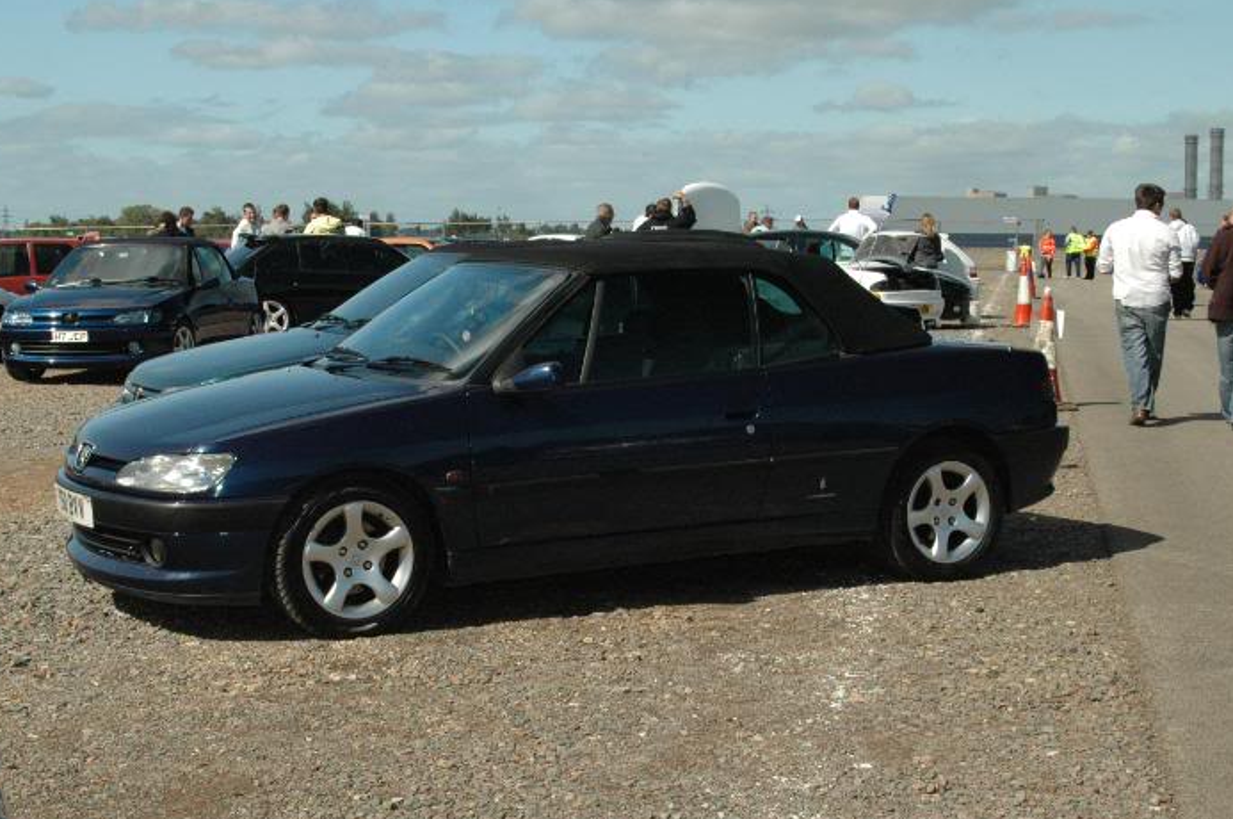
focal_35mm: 61
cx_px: 571
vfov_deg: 22.3
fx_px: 2072
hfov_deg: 33.1
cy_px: 407
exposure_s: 1/500
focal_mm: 35
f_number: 11
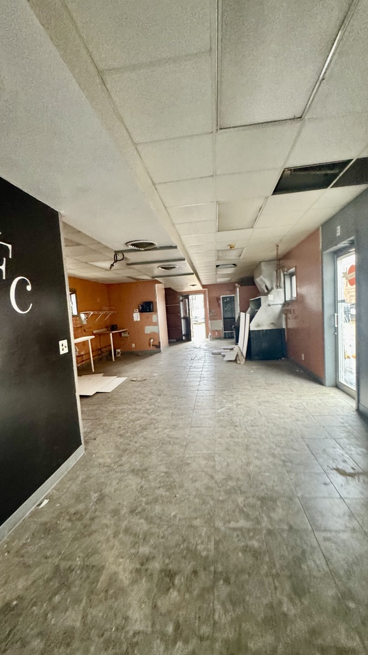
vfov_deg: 99.4
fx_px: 278
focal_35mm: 16
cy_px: 336
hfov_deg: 67.1
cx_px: 181
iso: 640
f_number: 2.2
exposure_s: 1/60
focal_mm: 2.22
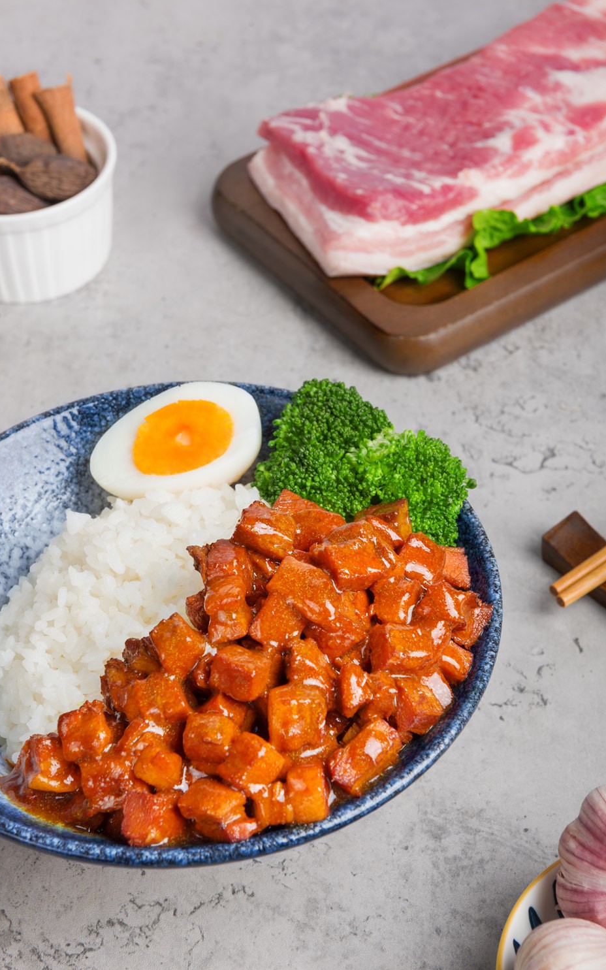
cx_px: 321
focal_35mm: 72
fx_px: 1903
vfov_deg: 28.6
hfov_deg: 18.1
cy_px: 483
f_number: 13
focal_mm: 70
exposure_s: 1/200
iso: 100
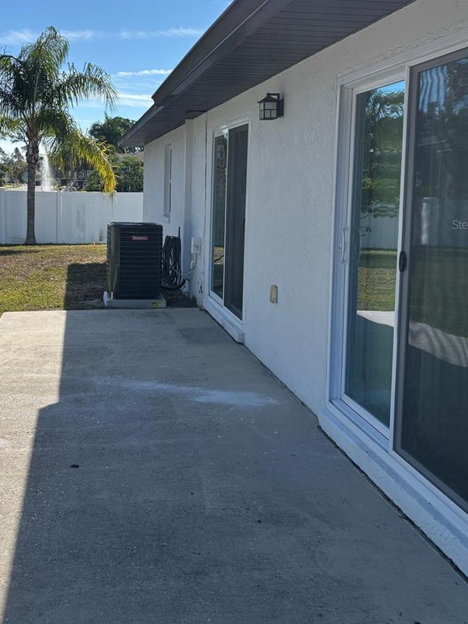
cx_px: 164
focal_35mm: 38
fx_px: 685
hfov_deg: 37.4
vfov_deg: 48.4
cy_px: 224
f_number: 1.6
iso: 50
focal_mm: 5.96
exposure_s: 1/3788
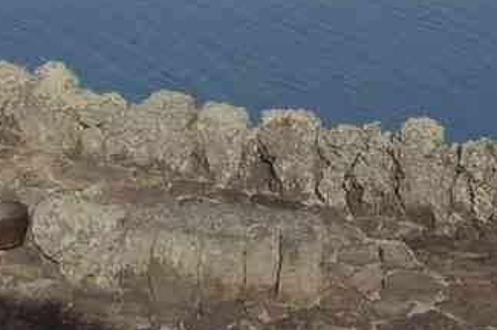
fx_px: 1593
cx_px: 144
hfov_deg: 17.7
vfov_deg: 11.4
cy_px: -144
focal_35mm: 116
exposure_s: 1/350
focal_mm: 25
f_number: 8
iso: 100
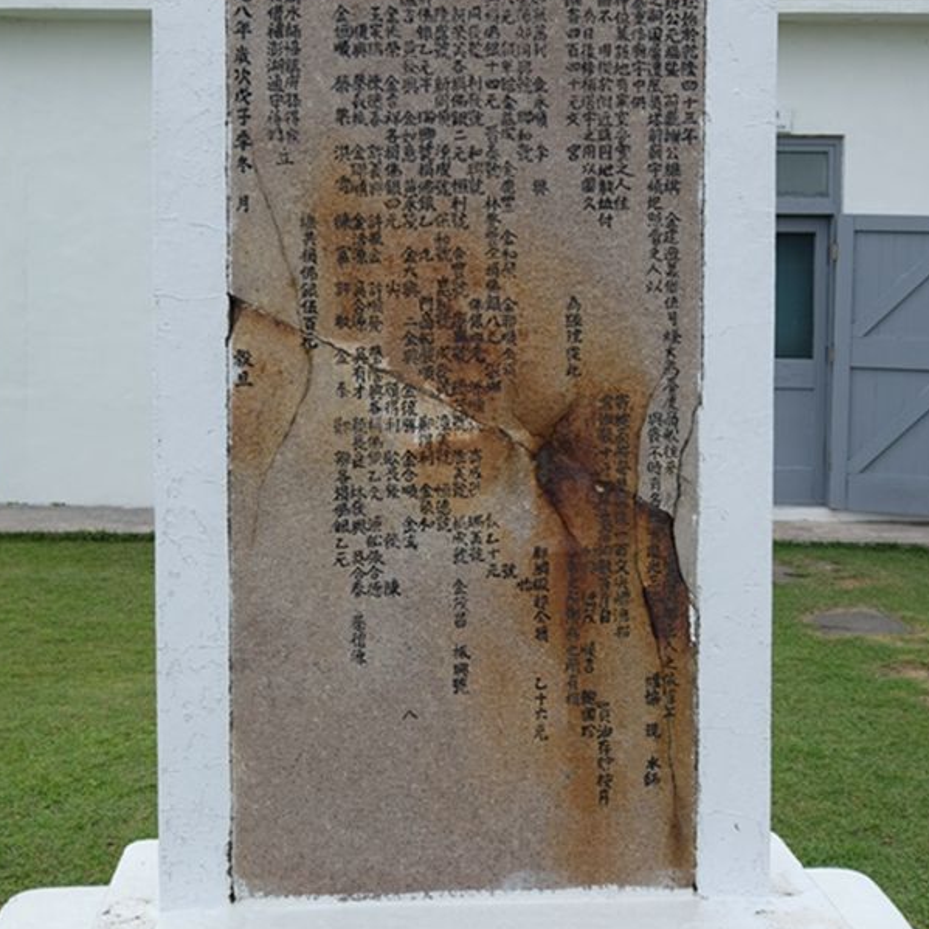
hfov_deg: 36.1
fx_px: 1427
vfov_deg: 35.8
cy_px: 343
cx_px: 460
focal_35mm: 47
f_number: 5.6
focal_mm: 24
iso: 320
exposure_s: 1/420
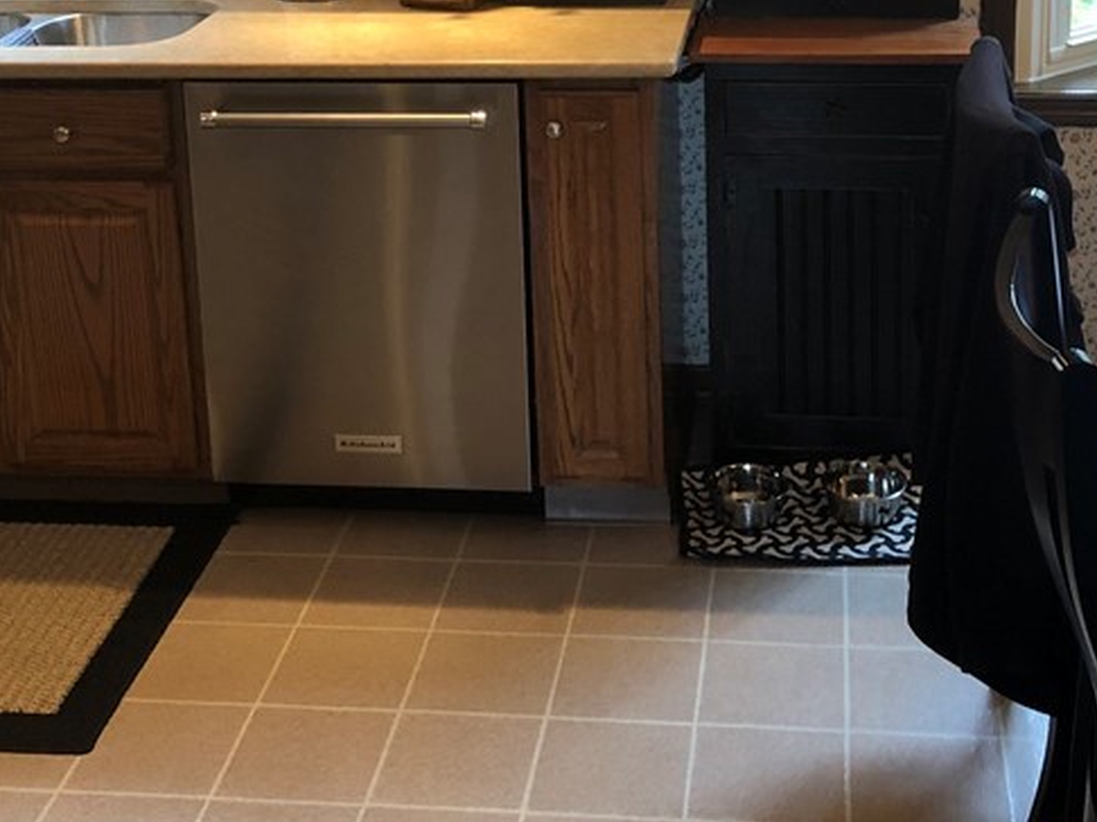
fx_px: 1869
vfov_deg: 23.9
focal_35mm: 59
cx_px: 591
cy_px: 29
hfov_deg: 32.7
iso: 40
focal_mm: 4
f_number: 1.8
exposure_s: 1/15
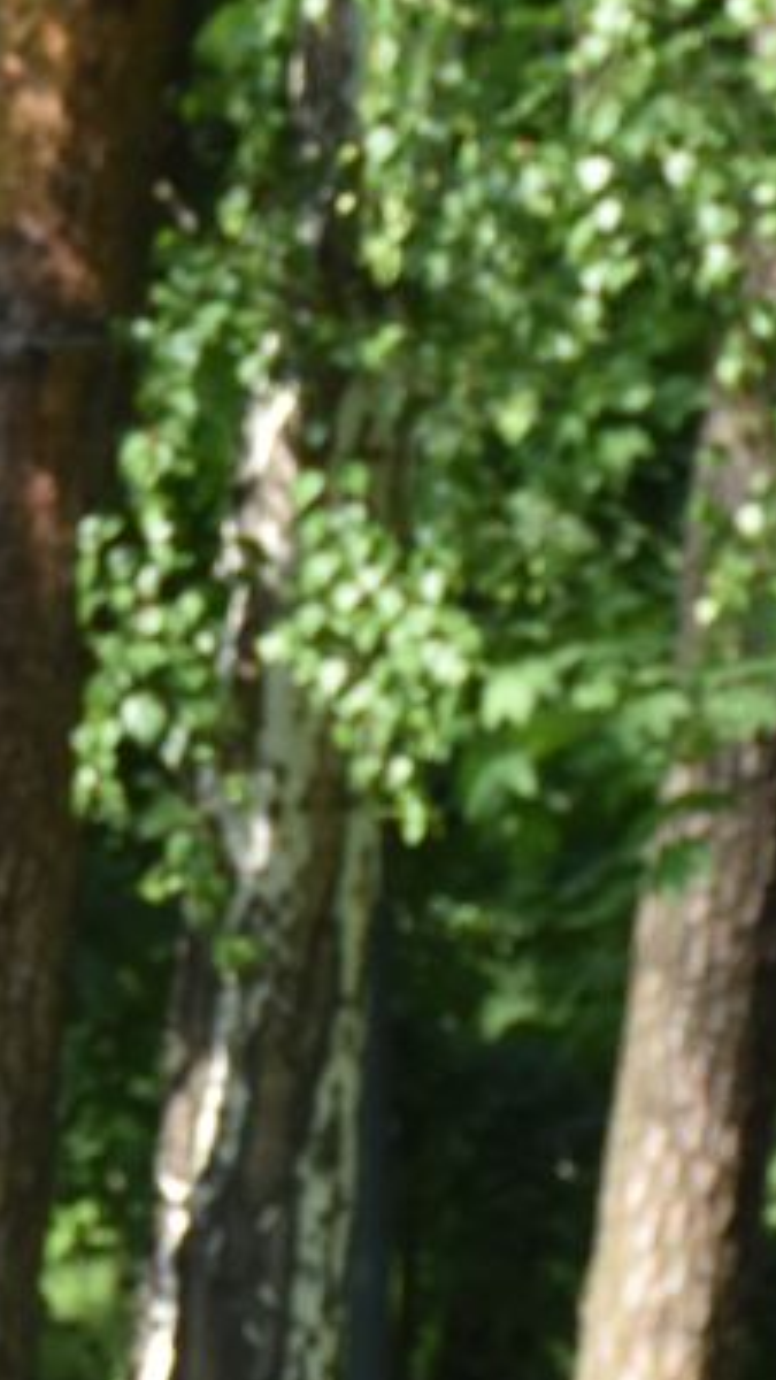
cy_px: 982
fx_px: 13791
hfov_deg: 3.2
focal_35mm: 377
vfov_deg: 5.7
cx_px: -448
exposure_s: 1/800
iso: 800
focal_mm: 60
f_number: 7.1
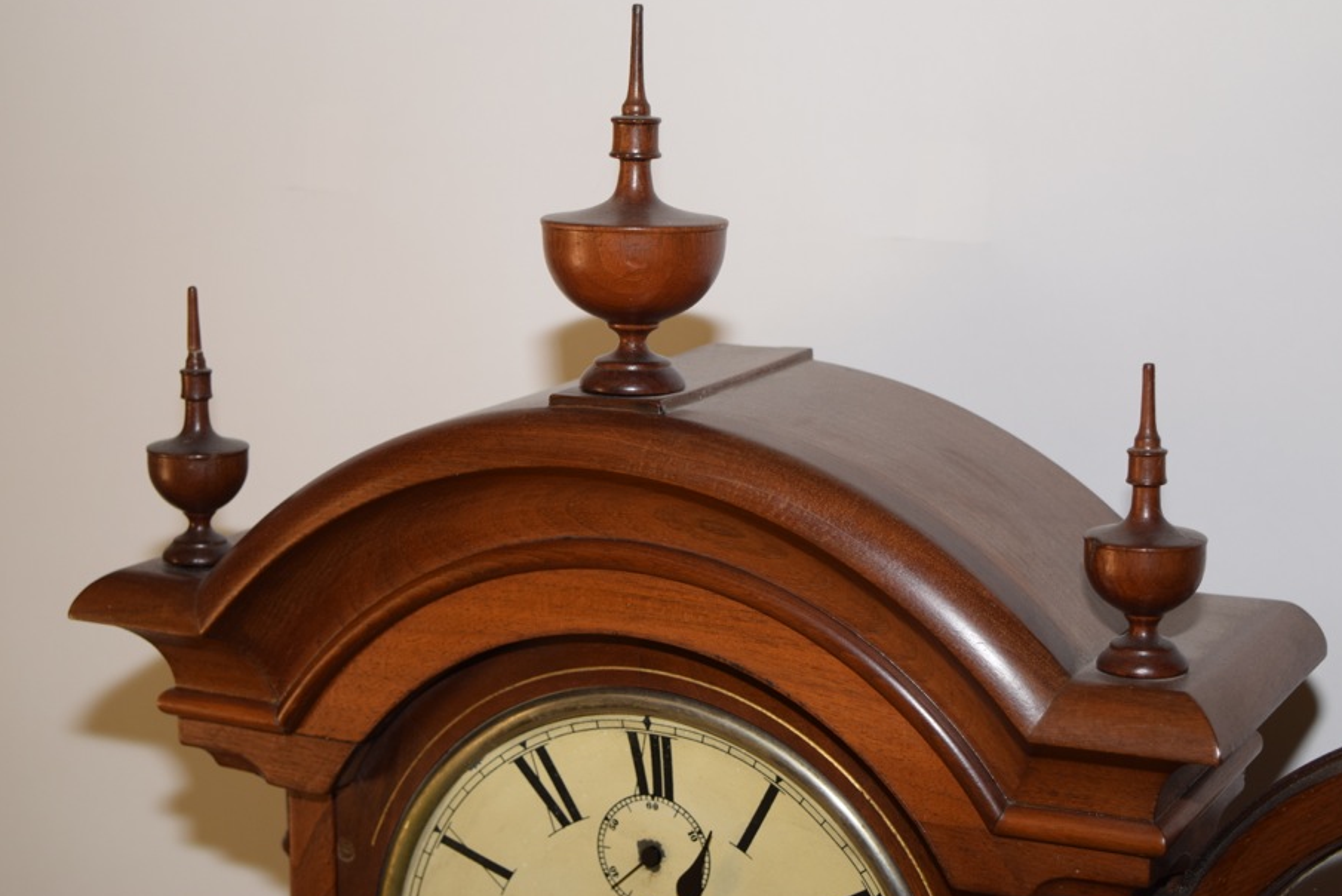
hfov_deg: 27.1
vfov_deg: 18.3
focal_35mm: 75
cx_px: 655
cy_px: 413
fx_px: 2780
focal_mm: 45
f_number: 5
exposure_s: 1/80
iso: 360
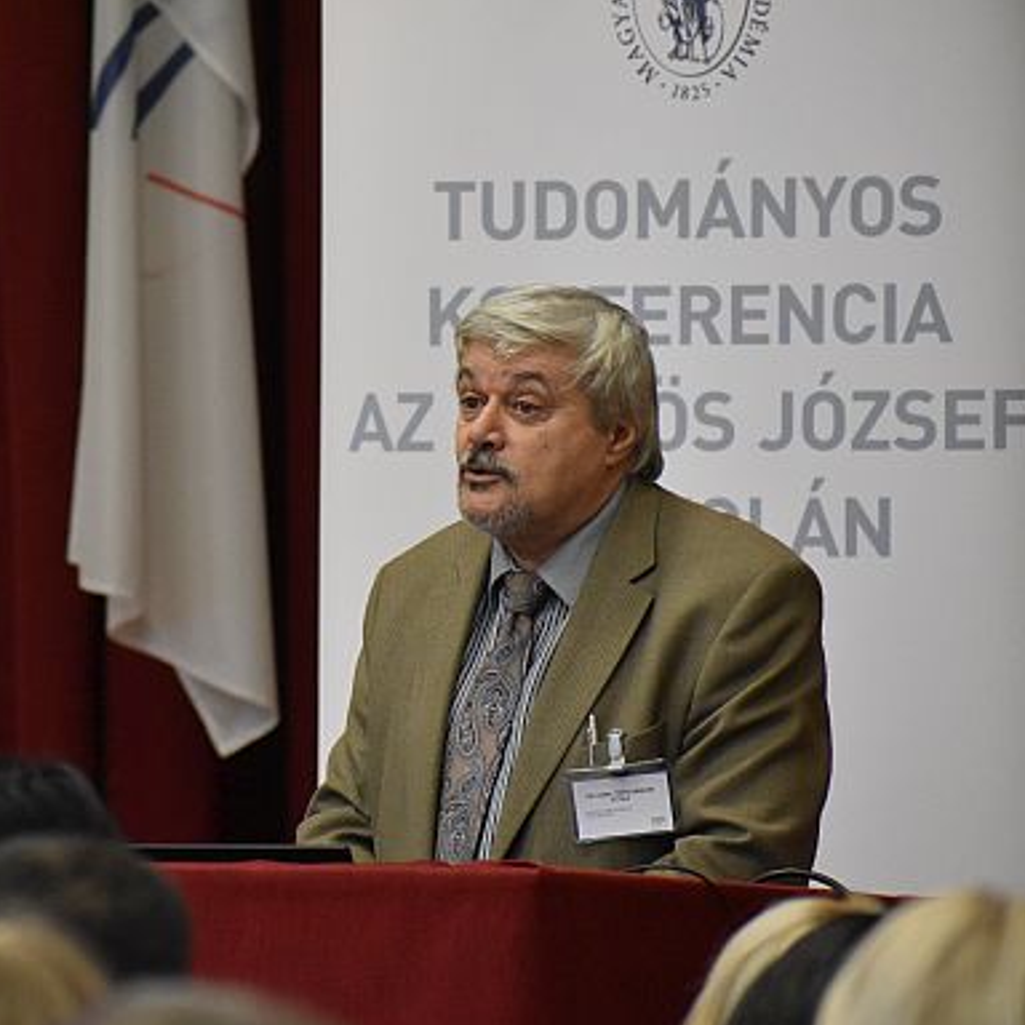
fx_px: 13156
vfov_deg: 4.5
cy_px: 549
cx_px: 235
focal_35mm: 393
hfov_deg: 4.5
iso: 3200
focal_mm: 185
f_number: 5.3
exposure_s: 1/250
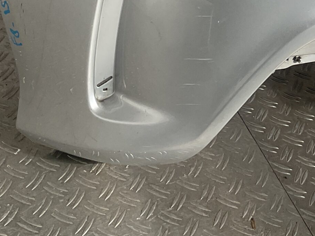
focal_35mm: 81
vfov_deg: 17.1
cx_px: 245
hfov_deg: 23.8
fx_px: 737
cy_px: -75
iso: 16
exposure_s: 1/1121
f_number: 1.8
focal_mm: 3
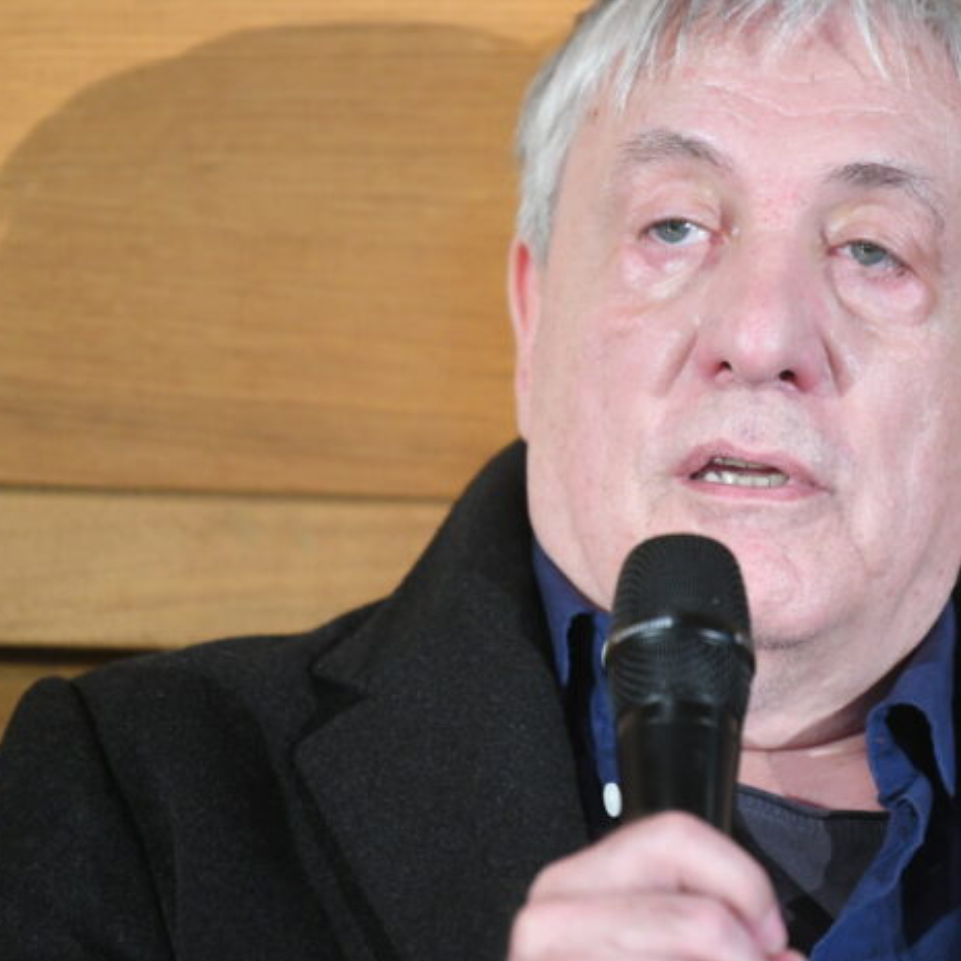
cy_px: 507
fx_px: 11747
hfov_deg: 4.7
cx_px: 699
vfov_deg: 4.7
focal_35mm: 374
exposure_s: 1/250
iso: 3200
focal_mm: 200
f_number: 2.8
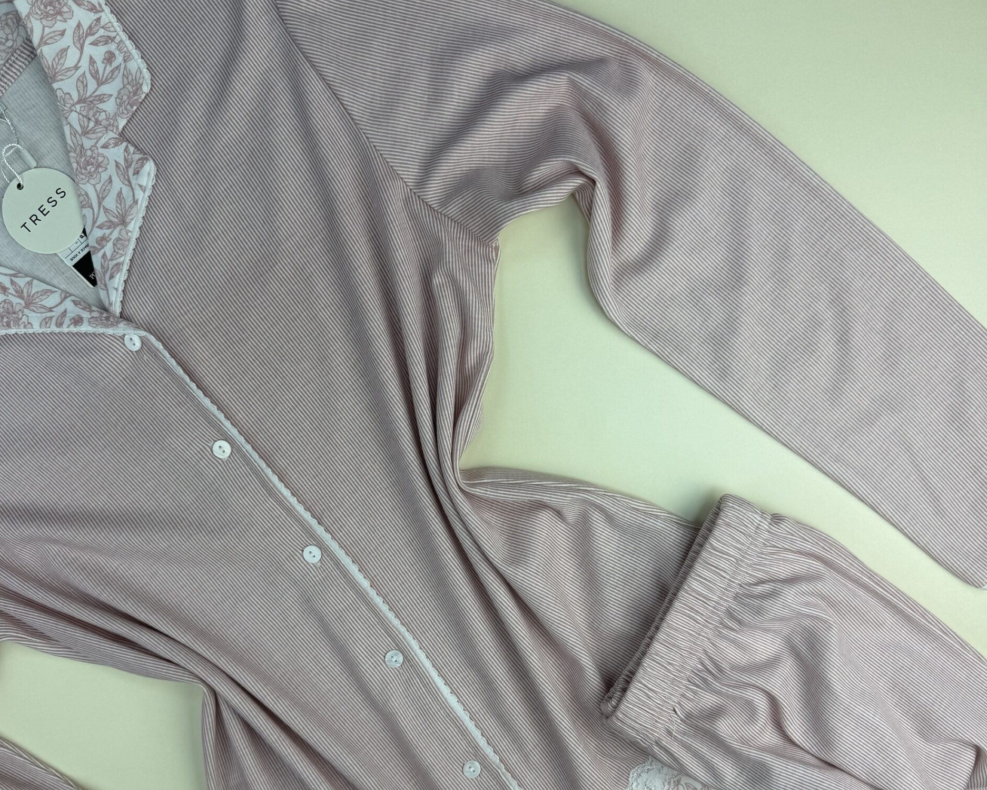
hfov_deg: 55.7
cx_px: 487
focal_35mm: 32
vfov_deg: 45.5
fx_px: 935
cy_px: 475
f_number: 1.78
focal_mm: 6.76
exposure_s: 1/1192
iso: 80
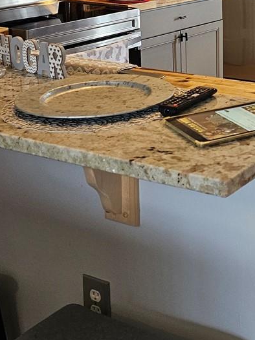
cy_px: 37
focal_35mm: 70
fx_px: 688
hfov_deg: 19.1
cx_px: 349
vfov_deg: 26.9
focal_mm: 6.3
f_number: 1.7
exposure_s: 1/120
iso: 250
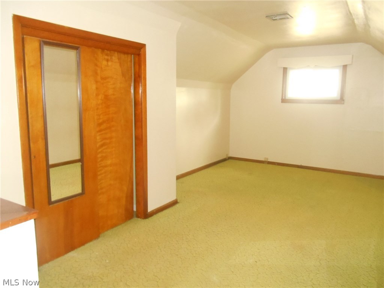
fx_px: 288
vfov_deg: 53.1
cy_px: 144
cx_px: 192
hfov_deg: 67.3
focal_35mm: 26
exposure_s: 1/25
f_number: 3.4
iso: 800
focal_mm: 4.7
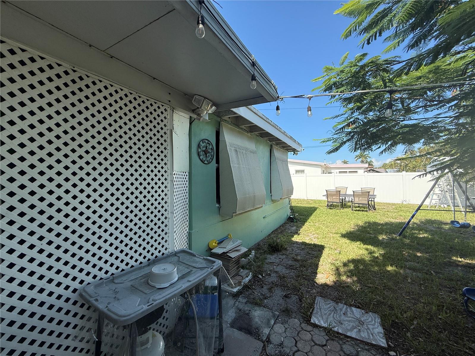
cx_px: 238
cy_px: 178
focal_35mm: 14
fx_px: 192
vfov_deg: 85.7
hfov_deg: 102.1
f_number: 2.2
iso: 64
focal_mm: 2.22
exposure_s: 1/1087
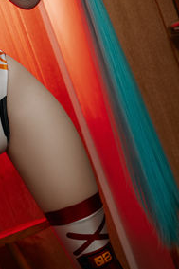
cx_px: -29
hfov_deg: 10.4
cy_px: 179
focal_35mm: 130
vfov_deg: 15.7
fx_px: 971
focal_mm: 41
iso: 320
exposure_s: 1/80
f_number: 3.5
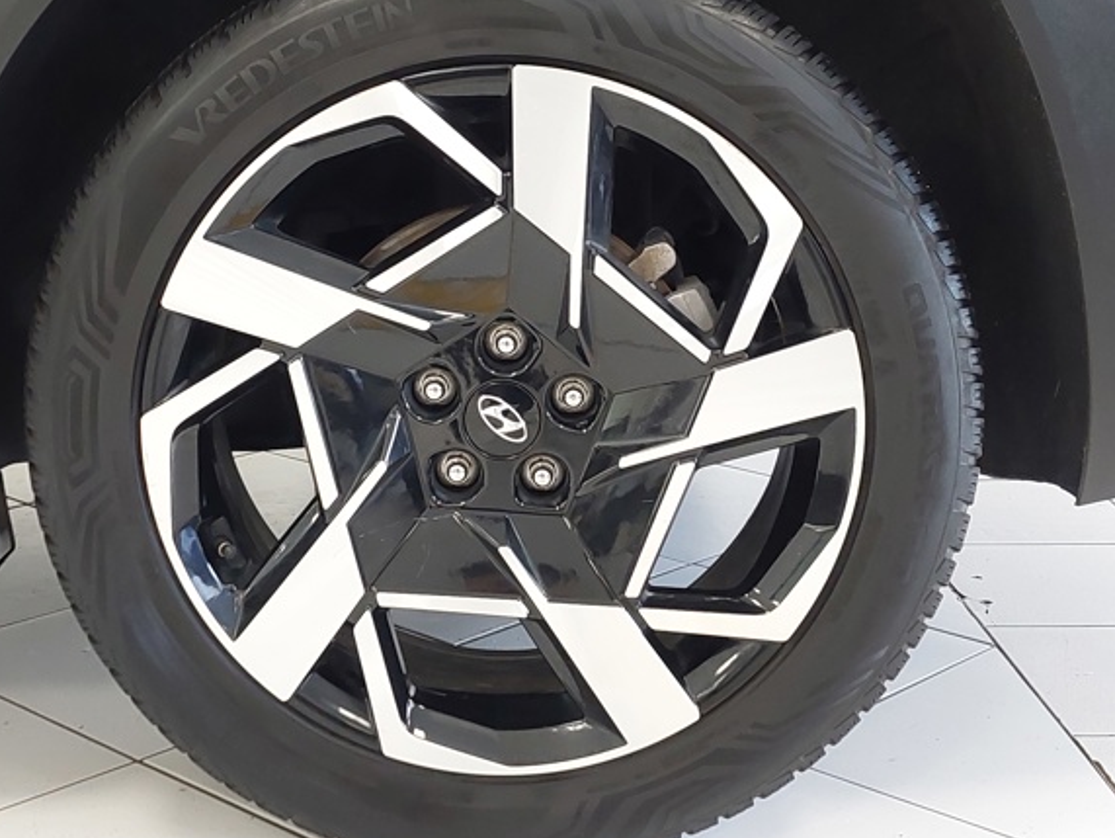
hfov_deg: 52.5
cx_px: 506
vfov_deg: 40.5
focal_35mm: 35
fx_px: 1128
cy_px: 320
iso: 400
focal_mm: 5.23
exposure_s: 1/60
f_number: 1.8
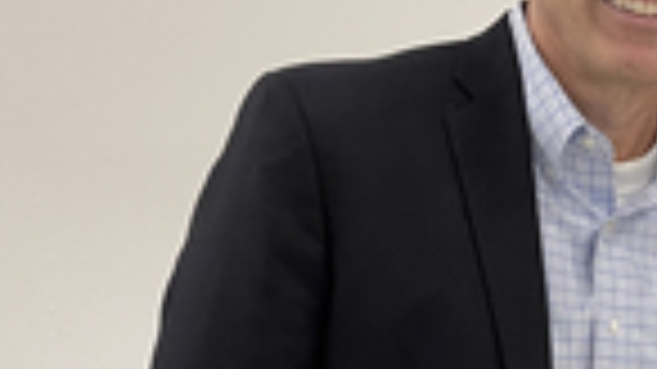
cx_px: 922
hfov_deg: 20.4
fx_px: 1620
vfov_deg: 12.8
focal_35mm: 93
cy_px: 369
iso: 160
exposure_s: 1/60
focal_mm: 5.1
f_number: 1.6
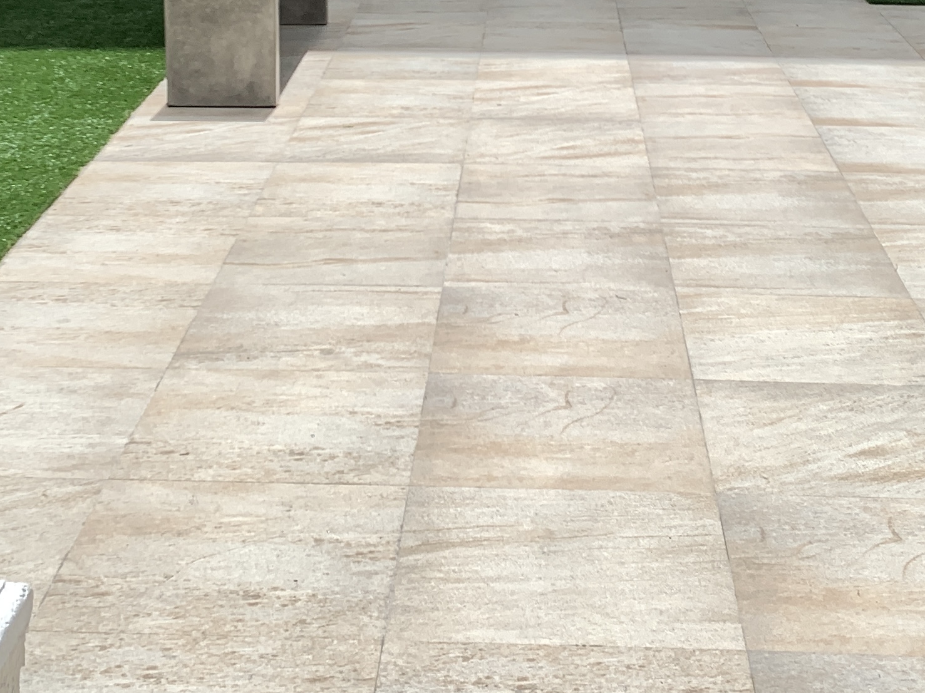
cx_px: 465
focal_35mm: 71
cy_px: -237
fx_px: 1897
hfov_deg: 27.4
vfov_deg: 19.0
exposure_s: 1/3185
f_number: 1.8
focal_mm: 4.25
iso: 25
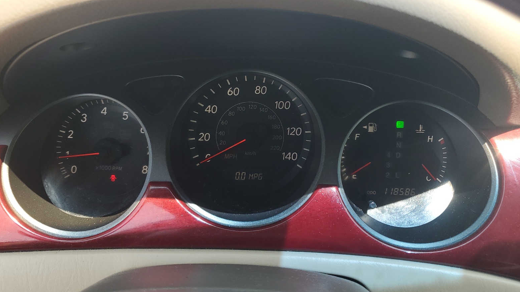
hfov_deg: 66.1
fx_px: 400
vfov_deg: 40.2
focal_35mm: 29
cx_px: 259
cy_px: 137
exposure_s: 1/256
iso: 50
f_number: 1.5
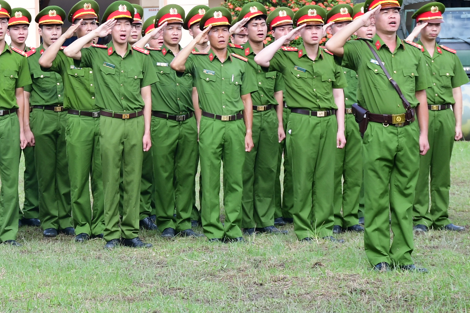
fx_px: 2885
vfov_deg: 6.2
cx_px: -27
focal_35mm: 221
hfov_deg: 9.2
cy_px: -1
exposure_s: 1/200
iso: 200
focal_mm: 60
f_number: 8
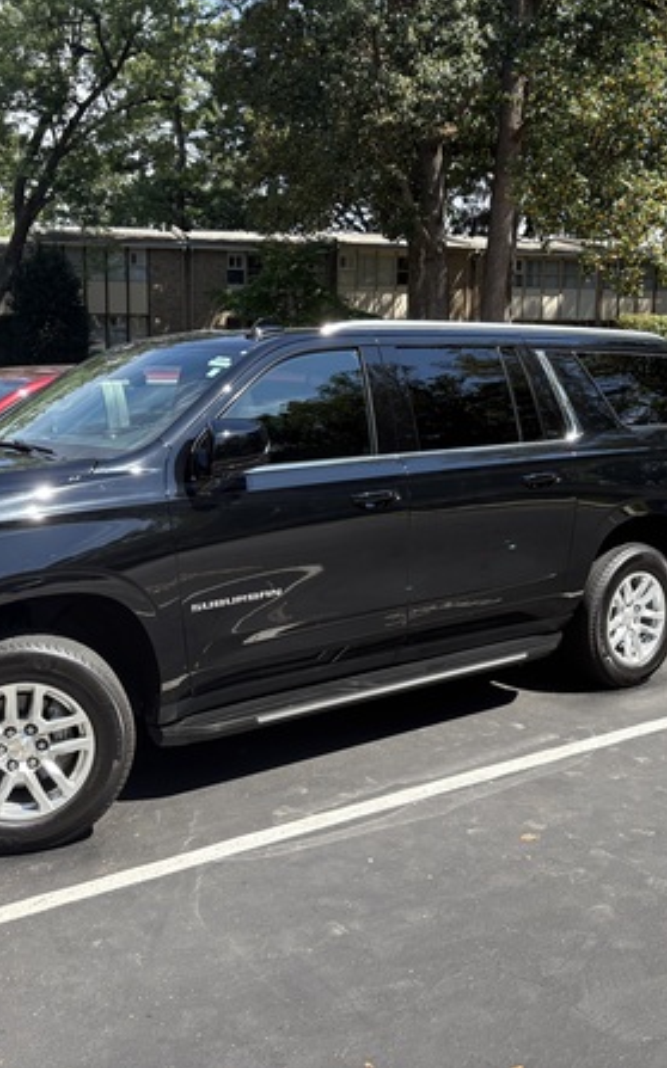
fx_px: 1077
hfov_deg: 34.3
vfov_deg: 52.8
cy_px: 533
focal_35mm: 37
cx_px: 280
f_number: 1.6
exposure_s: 1/1364
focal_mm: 5.96
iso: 64
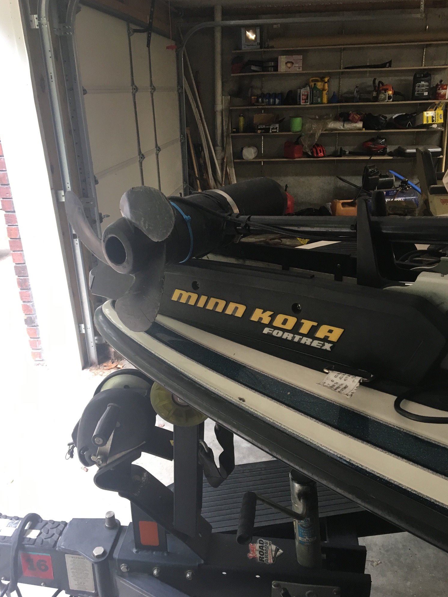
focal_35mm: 30
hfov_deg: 46.8
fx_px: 518
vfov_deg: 60.0
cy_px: 293
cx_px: 221
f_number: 2.2
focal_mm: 4.15
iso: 80
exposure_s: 1/30
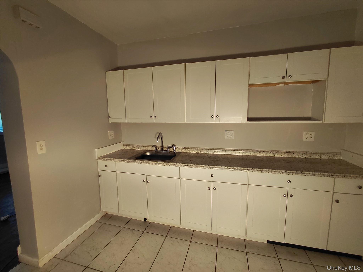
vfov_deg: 78.1
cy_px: 136
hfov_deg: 94.5
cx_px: 182
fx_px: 168
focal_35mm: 16
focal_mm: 1.64
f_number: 2.2
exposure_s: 1/193
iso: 40
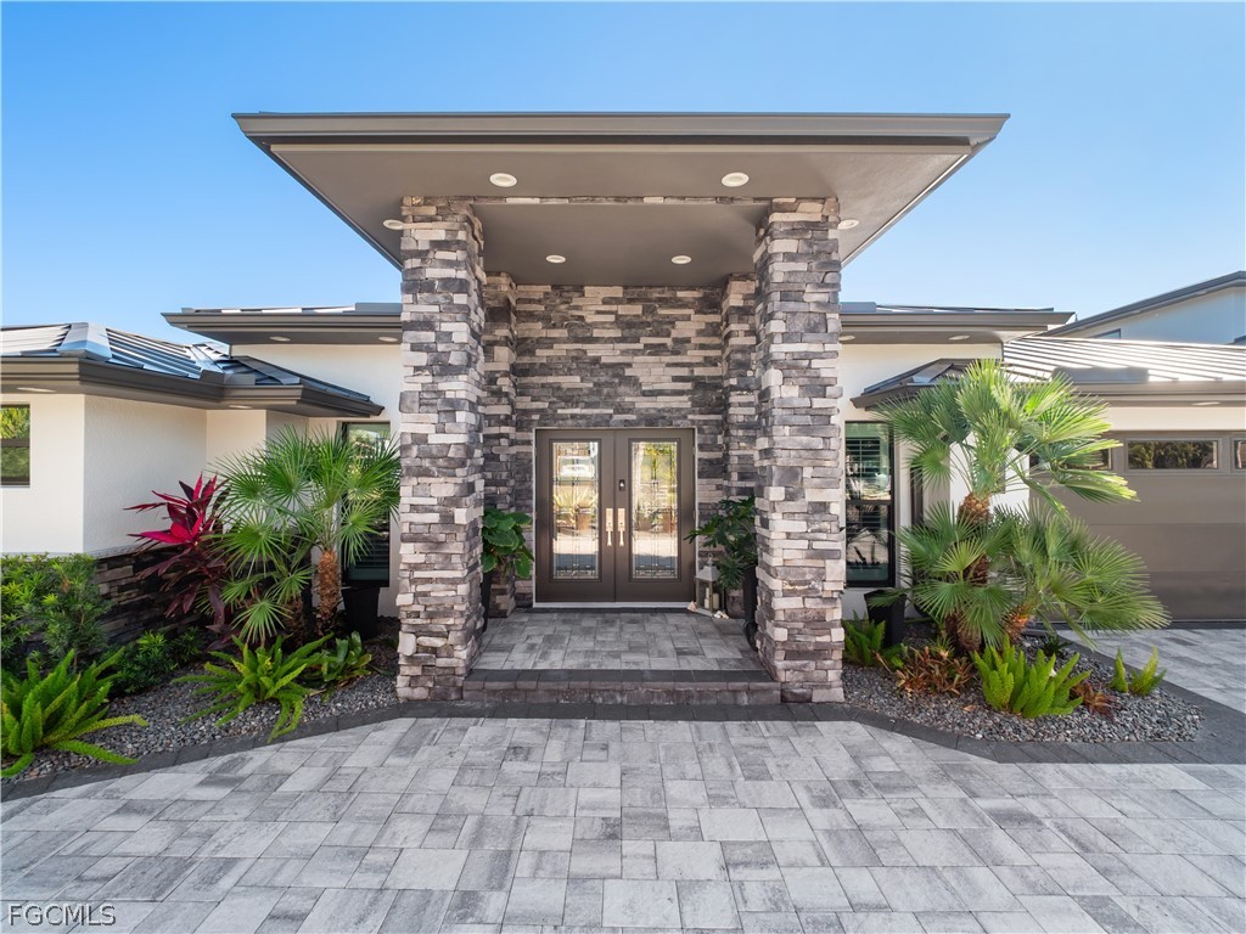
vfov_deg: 85.7
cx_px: 623
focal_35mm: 14
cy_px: 467
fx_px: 504
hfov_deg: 102.1
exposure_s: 1/50
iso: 200
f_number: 7.1
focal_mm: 7
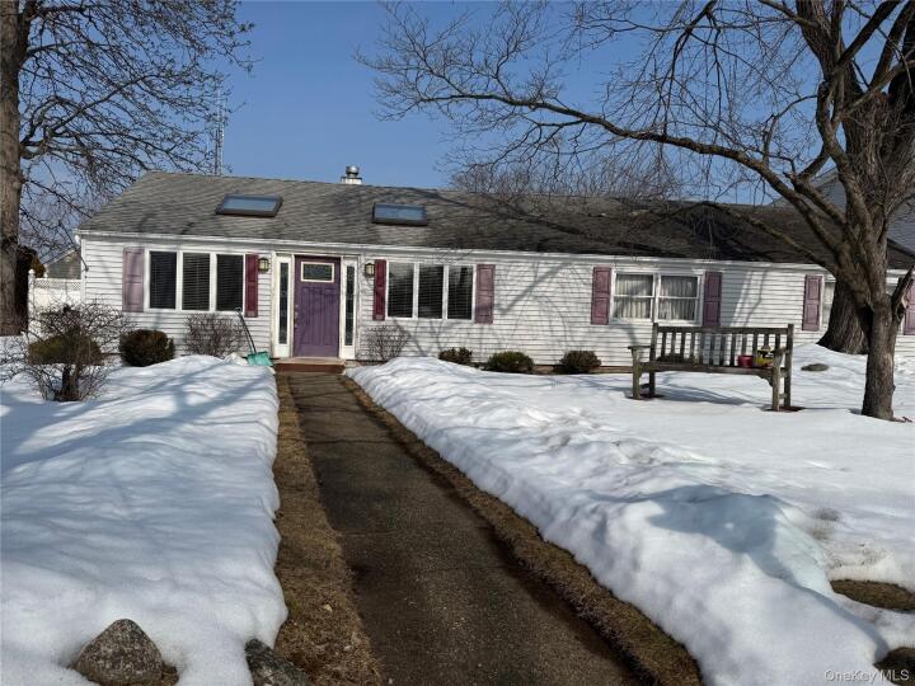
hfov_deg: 71.6
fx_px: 634
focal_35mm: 24
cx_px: 458
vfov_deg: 56.8
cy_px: 343
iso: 80
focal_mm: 6.76
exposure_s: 1/11905
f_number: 1.78
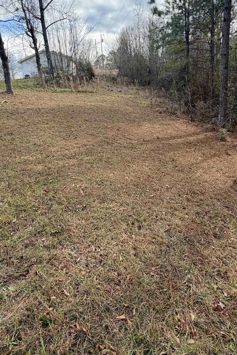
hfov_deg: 59.3
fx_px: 207
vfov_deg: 80.2
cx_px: 105
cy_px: 140
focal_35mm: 21
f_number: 2.2
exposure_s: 1/549
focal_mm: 2.22
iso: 40
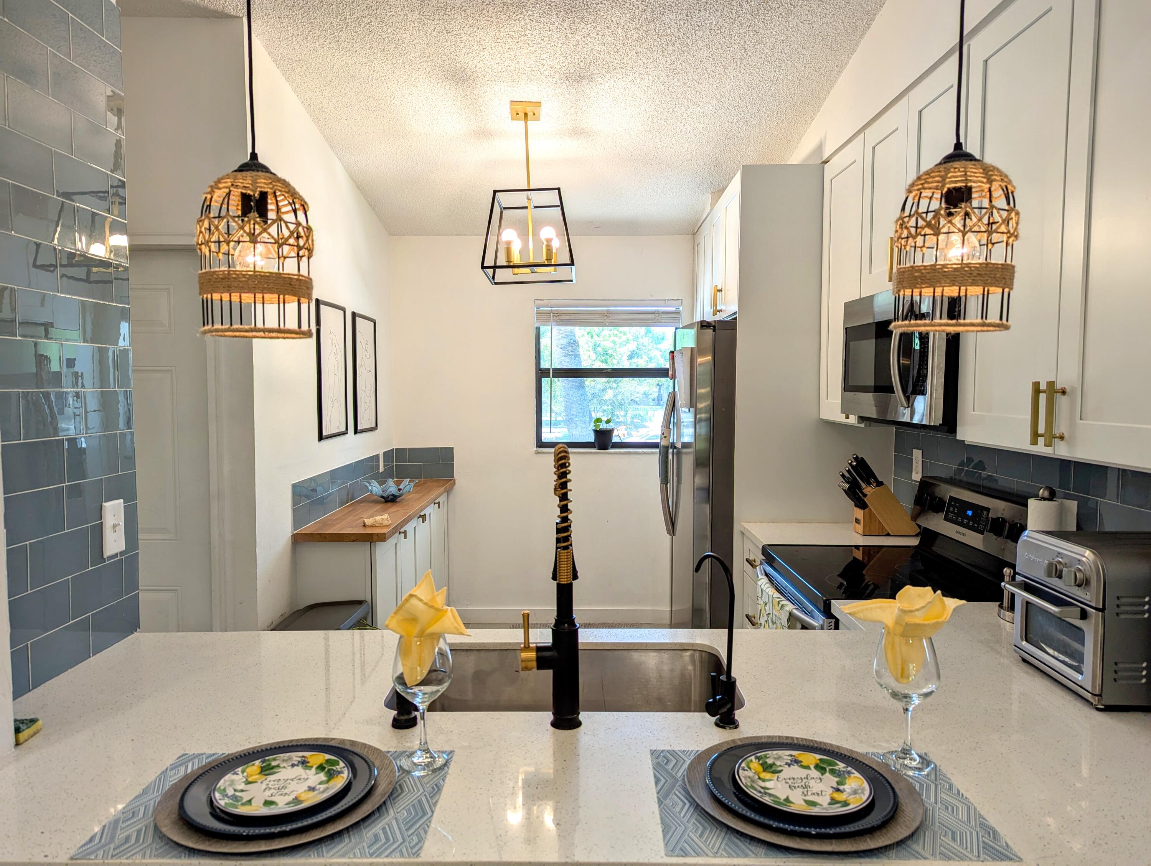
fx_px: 799
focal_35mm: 24
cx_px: 576
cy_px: 433
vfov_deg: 56.9
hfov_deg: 71.5
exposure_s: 1/120
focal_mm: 6.81
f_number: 1.85
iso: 44
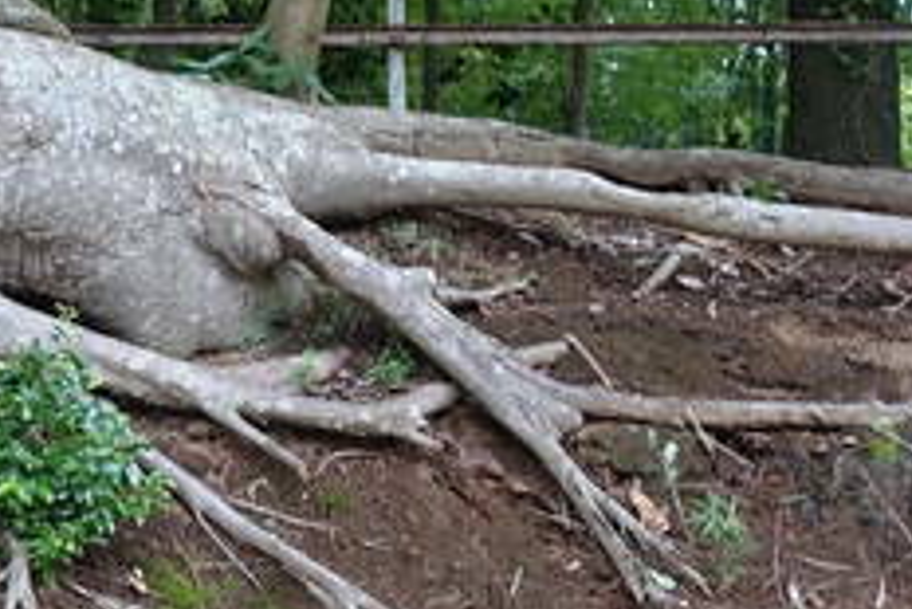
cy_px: 86
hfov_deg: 14.7
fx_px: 3143
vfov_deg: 11.0
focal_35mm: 124
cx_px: -672
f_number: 2.8
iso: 125
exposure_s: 1/40
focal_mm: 8.8
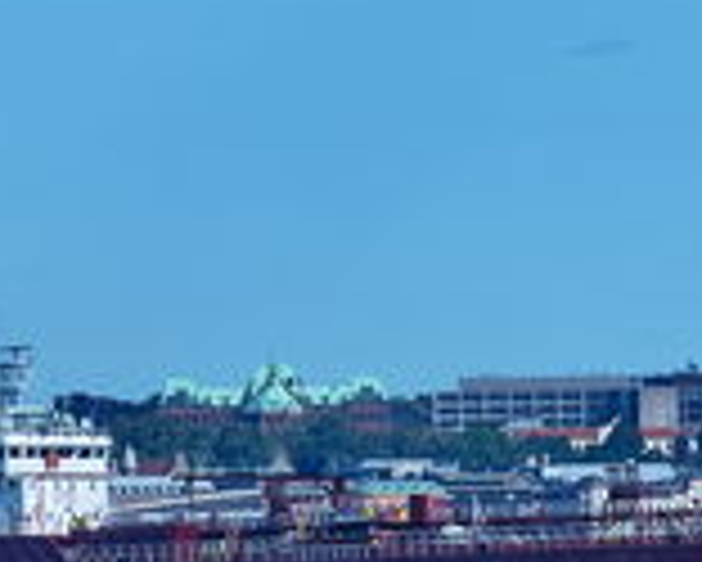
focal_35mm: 828
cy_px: 420
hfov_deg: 2.3
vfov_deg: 1.9
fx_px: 17214
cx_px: 511
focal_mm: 230
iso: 400
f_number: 13
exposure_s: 1/640
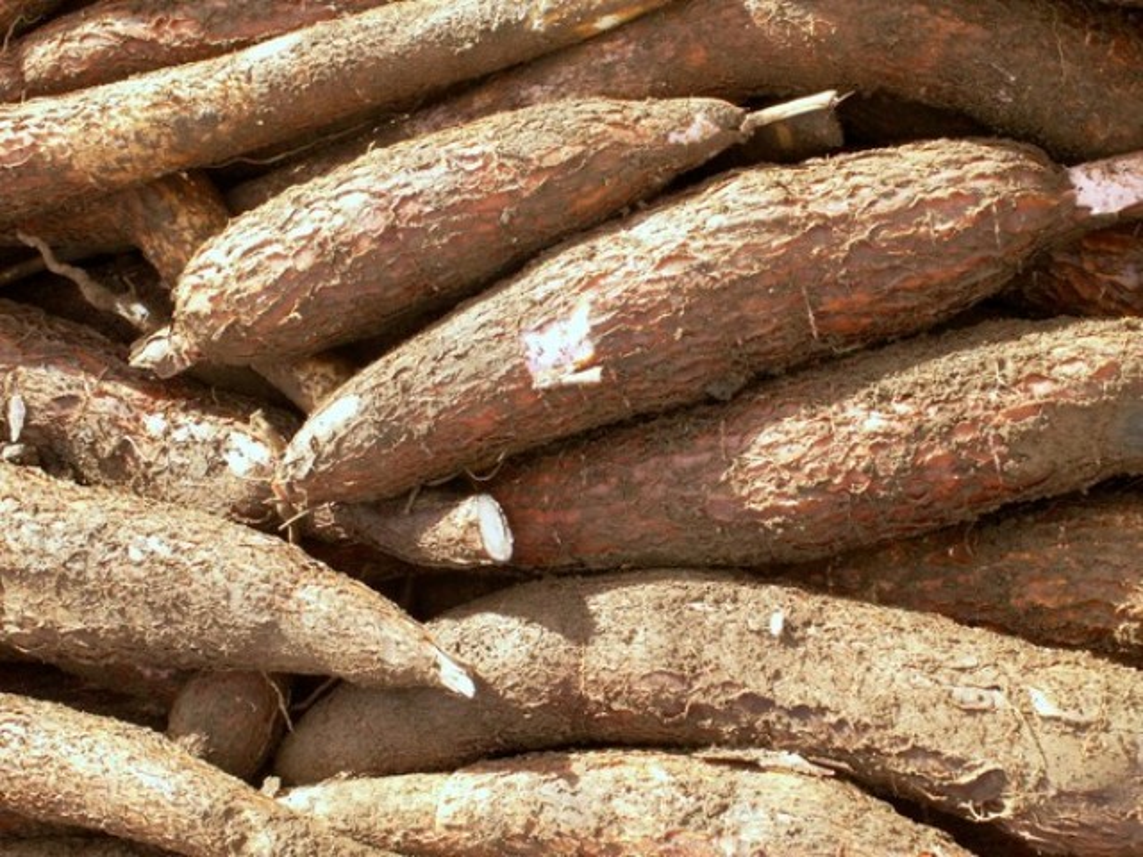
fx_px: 2047
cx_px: 572
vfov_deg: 23.7
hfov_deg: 31.2
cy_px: 428
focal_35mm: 62
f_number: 5
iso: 50
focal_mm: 10.28
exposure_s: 1/100
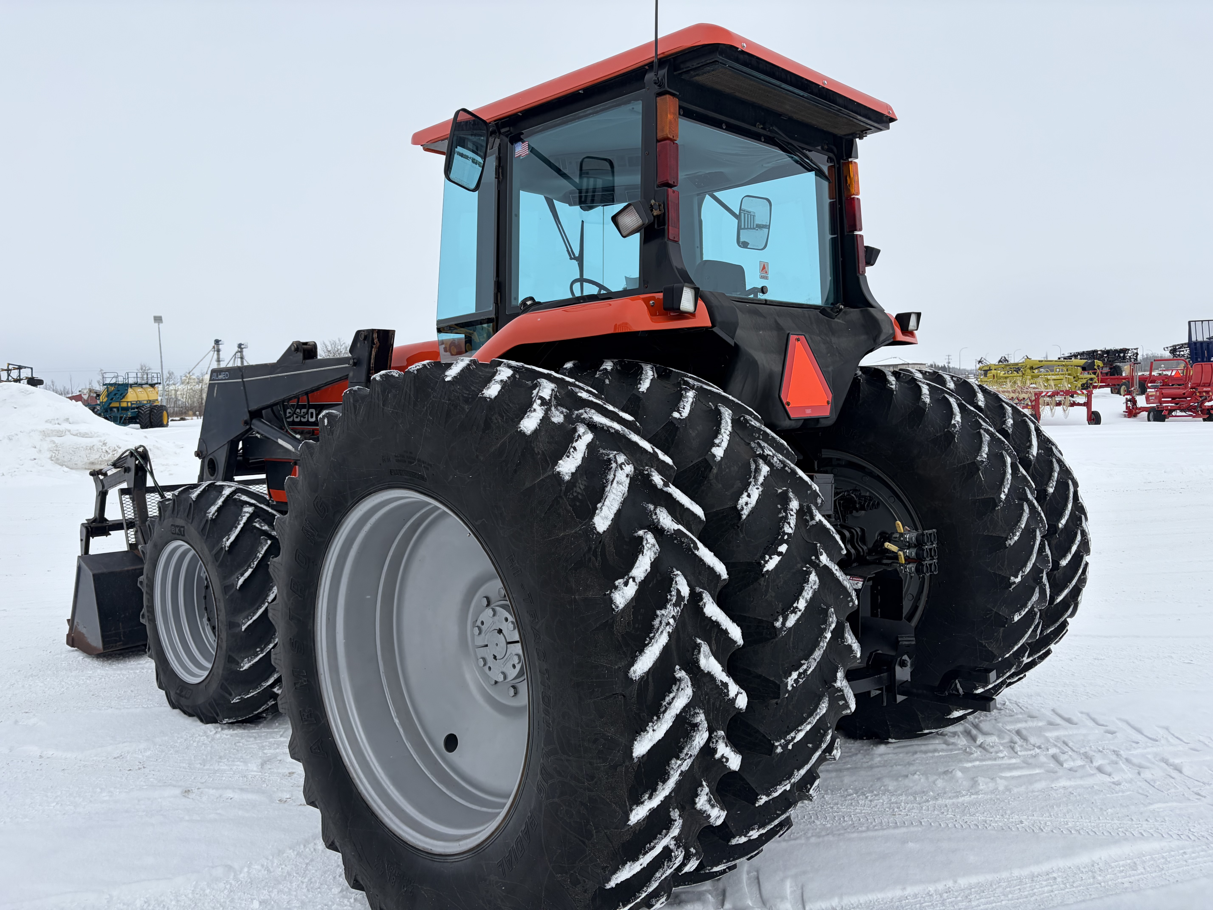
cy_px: 455
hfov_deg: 67.3
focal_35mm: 26
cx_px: 606
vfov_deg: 53.1
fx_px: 911
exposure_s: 1/4065
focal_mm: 5.96
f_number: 1.6
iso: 64
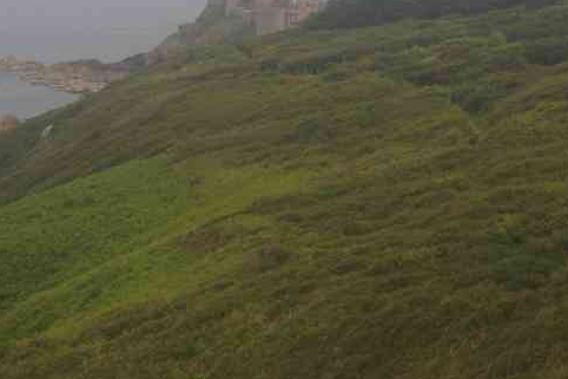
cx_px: 228
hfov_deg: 12.0
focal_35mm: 171
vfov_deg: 8.0
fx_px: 2698
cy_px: 79
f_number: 11
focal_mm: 55
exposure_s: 1/100
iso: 200
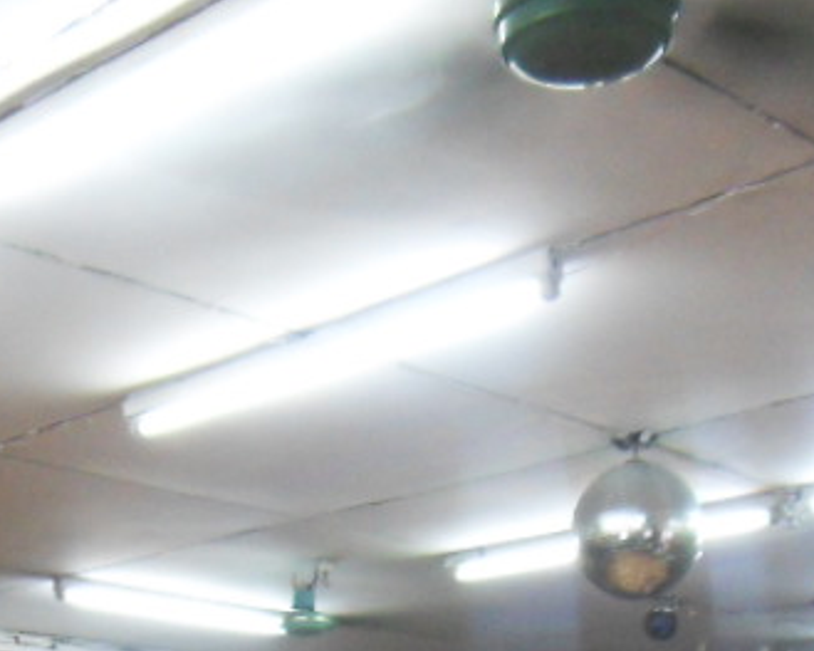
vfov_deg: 18.9
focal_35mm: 73
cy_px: 928
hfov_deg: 25.9
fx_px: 1758
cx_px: 250
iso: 400
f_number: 3.3
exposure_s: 1/30
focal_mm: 4.2
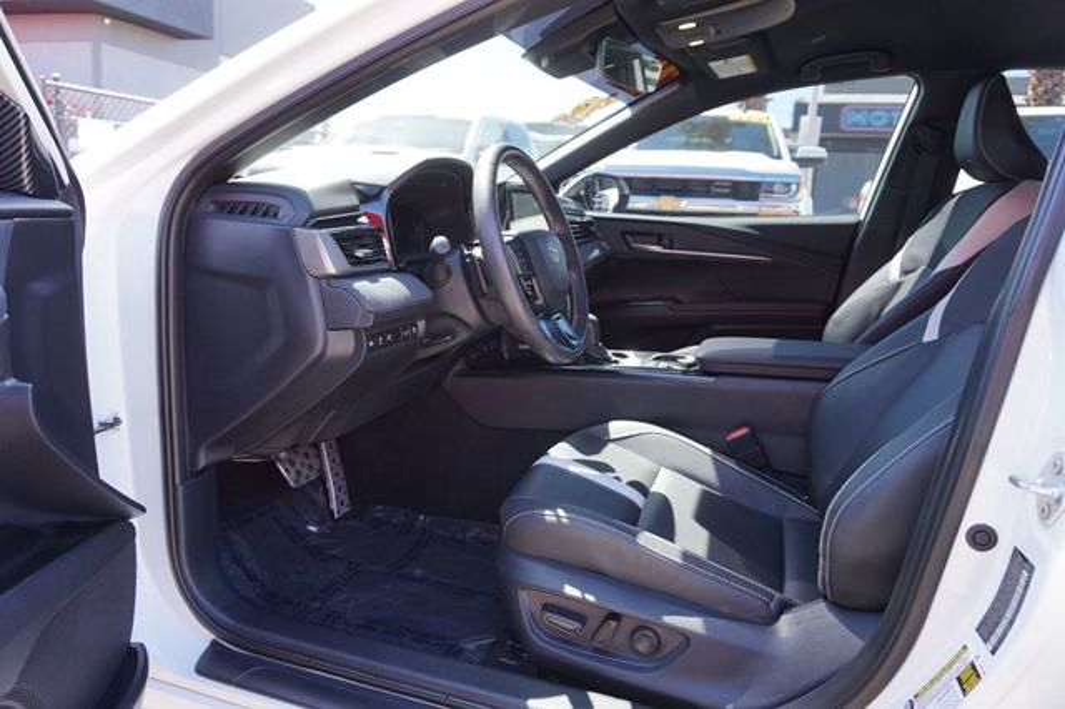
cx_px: 532
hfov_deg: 73.8
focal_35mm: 24
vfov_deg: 53.1
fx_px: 710
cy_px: 354
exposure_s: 1/60
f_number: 4
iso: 100
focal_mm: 16
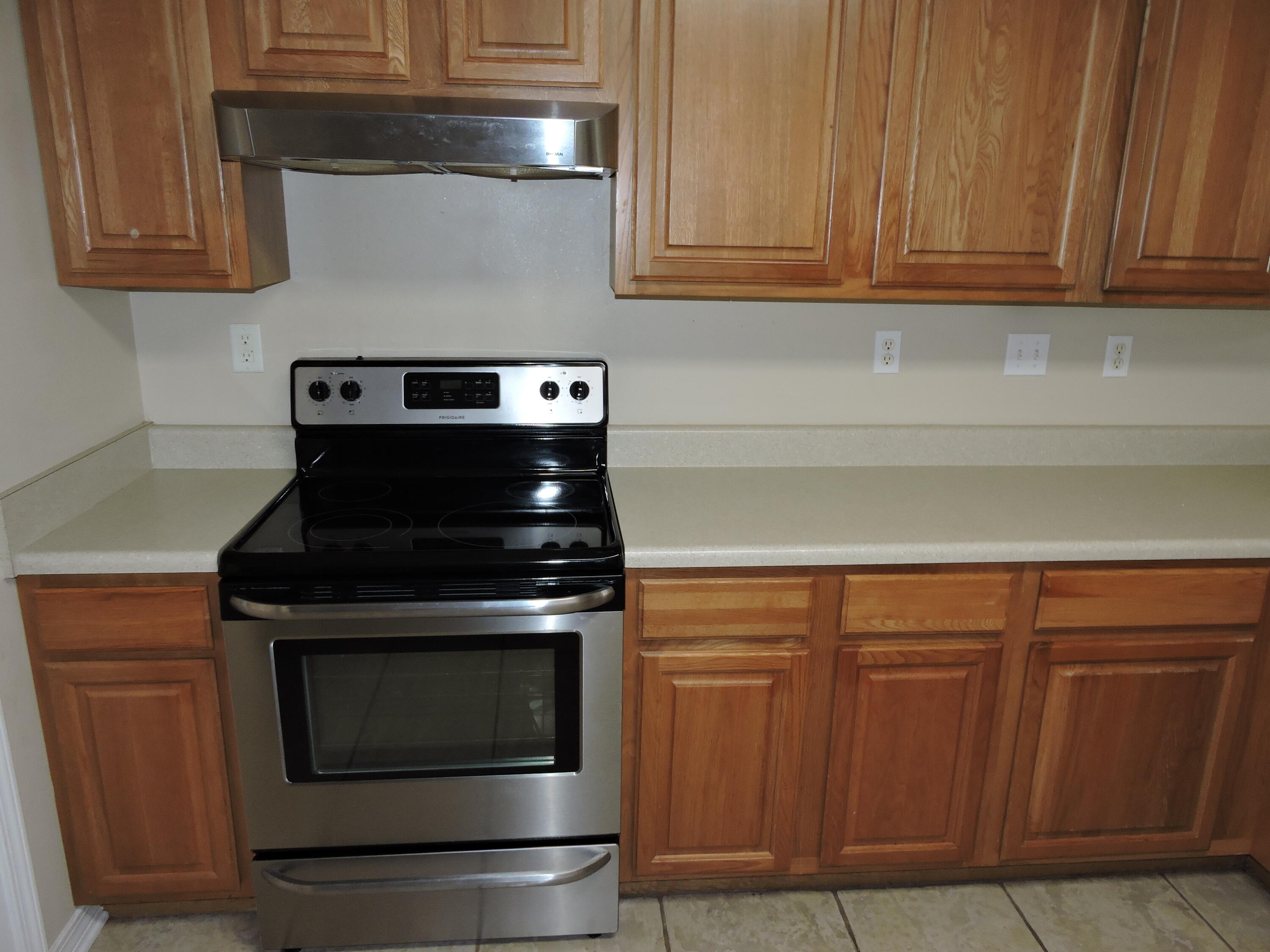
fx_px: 881
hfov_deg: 71.6
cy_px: 476
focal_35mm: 24
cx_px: 635
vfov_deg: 56.8
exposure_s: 1/30
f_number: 3.3
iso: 200
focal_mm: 4.3
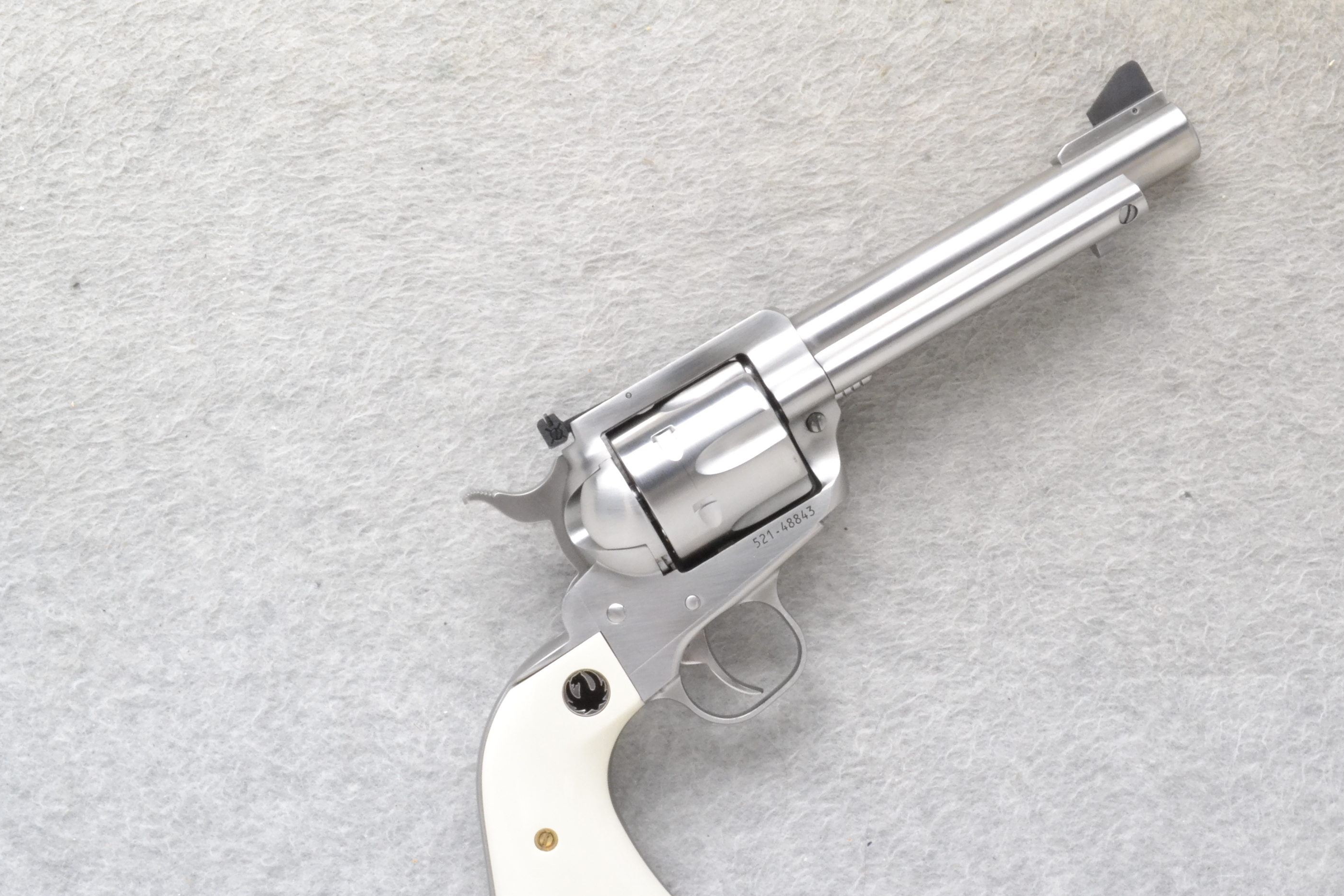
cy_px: 520
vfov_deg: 23.0
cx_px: 770
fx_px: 2202
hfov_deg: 33.9
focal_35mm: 59
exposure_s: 1/60
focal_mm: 32
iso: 3200
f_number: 20
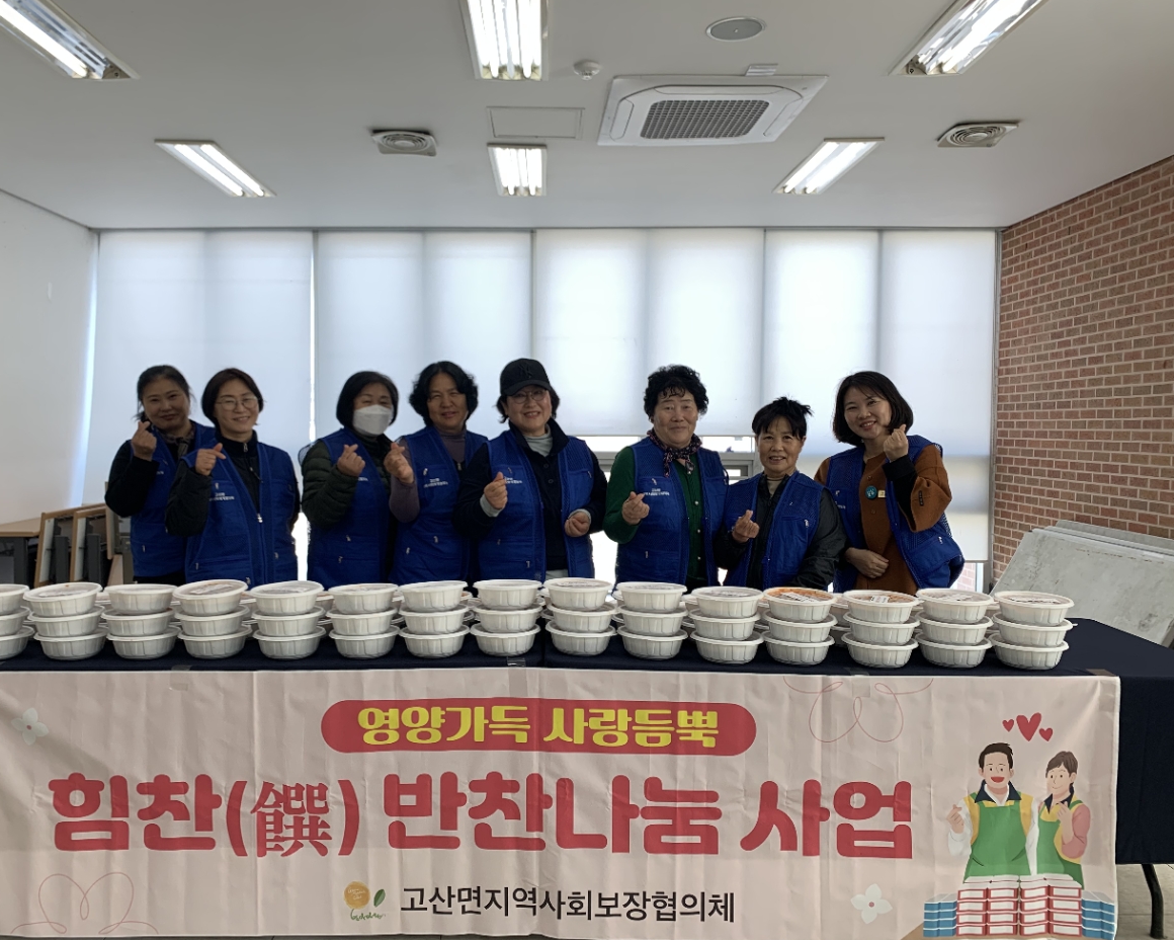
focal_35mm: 28
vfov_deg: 51.5
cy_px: 479
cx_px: 527
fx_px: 973
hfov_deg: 62.1
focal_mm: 4.25
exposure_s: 1/120
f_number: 1.8
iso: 32
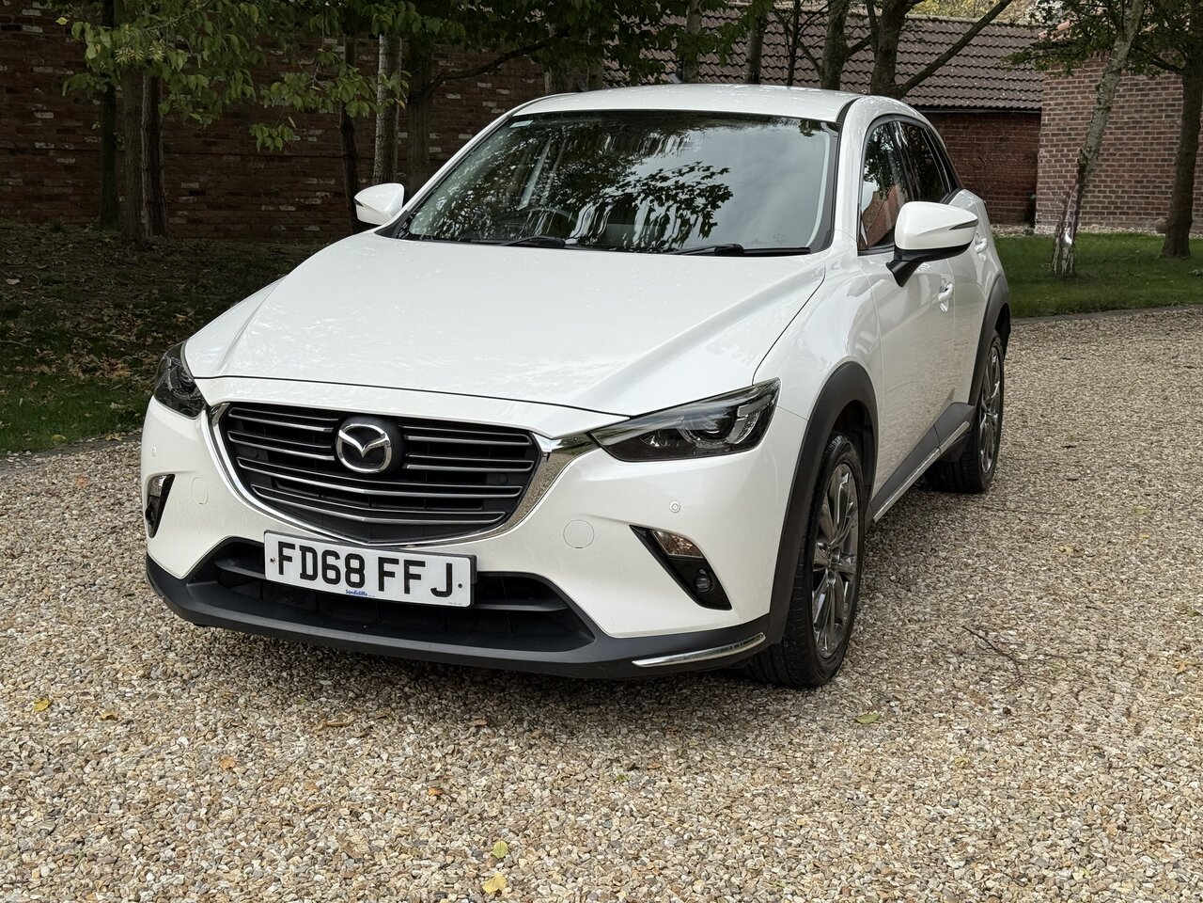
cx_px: 602
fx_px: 1668
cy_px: 452
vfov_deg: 30.3
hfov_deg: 39.7
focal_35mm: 48
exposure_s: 1/2976
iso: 64
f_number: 1.78
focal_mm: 6.76
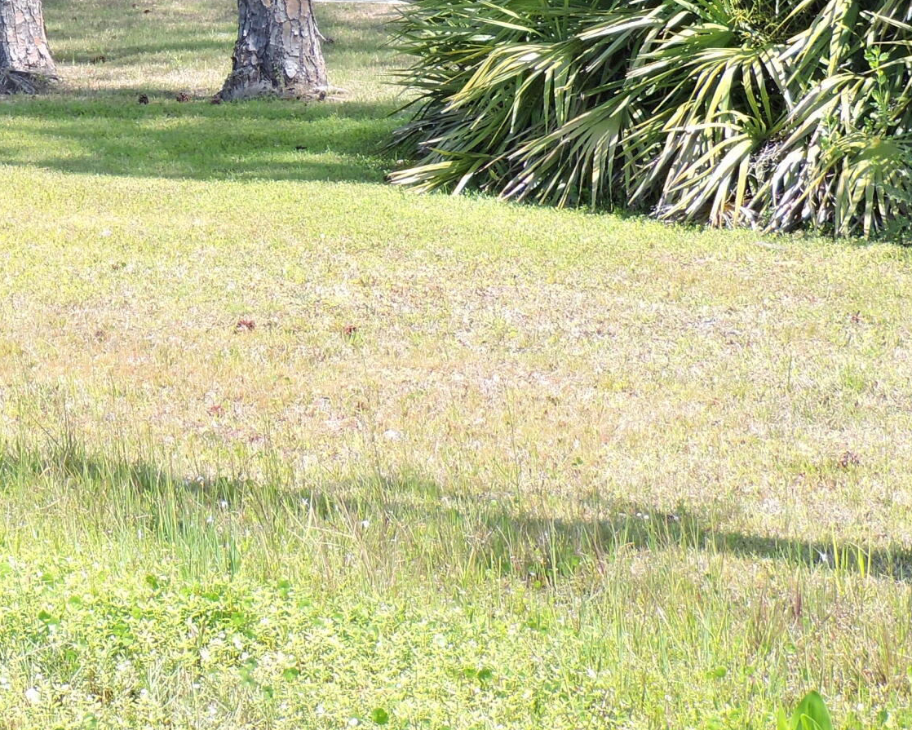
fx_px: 3888
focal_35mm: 144
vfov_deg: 10.6
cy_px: 1
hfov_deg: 13.1
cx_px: -86
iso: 100
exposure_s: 1/200
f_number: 3.7
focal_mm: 9.8
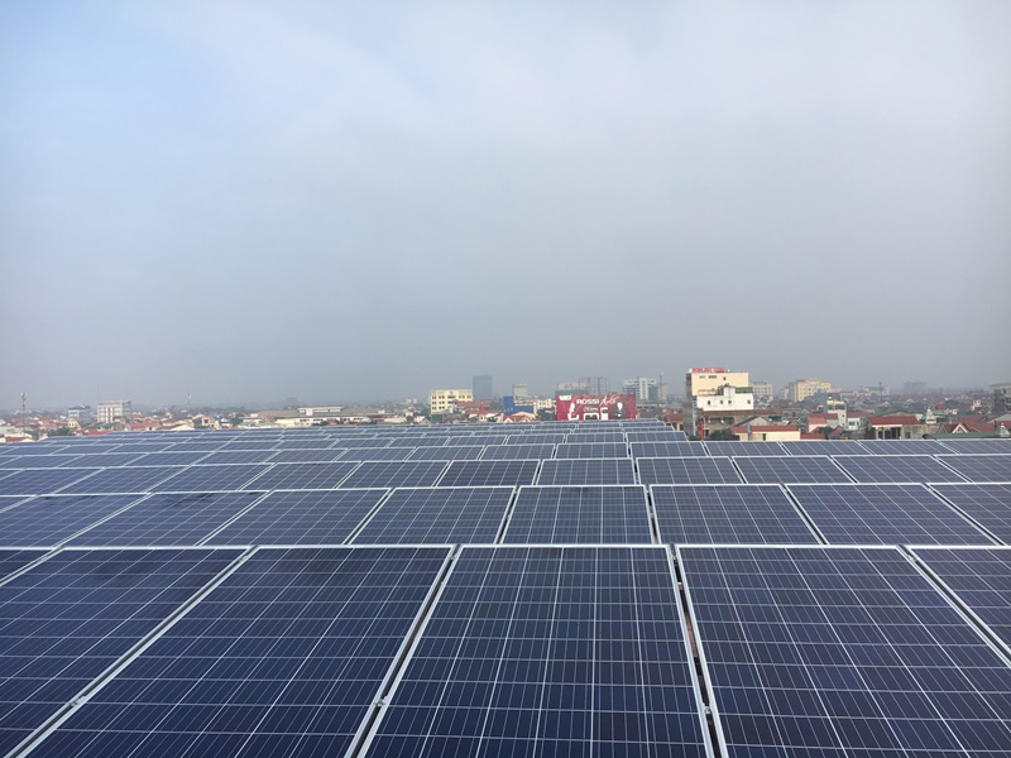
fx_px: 847
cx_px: 506
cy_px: 379
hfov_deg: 61.7
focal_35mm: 29
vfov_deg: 48.2
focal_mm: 4.15
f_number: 2.2
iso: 25
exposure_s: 1/1350
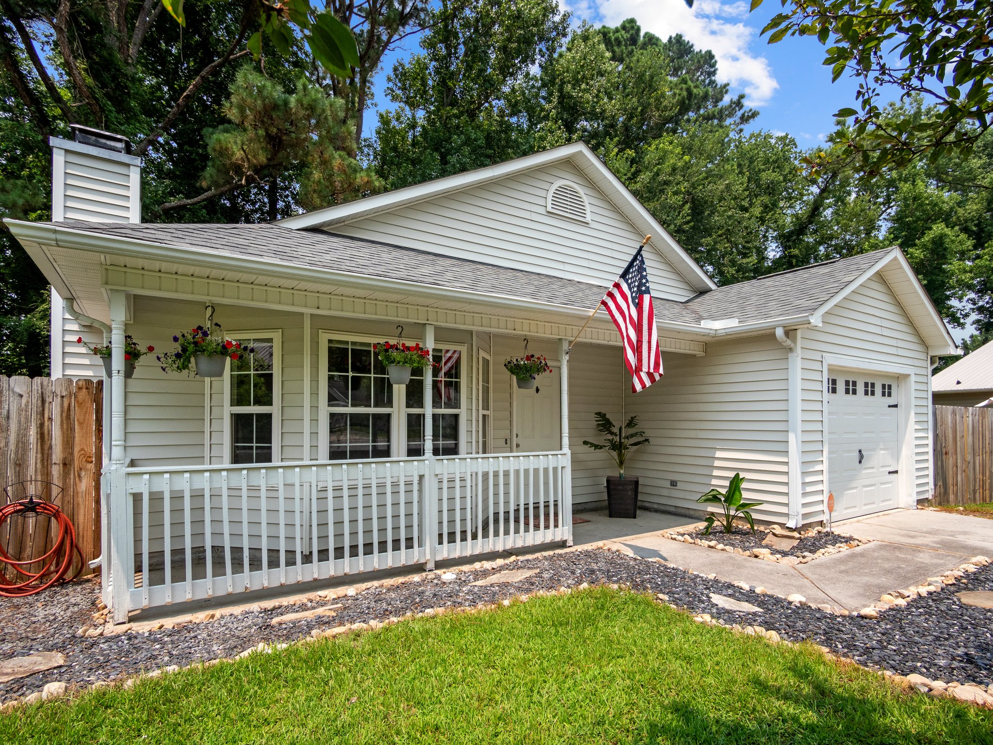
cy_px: 372
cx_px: 496
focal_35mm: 18
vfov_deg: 71.6
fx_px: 516
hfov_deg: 87.8
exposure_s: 1/1250
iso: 400
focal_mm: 9
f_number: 5.6
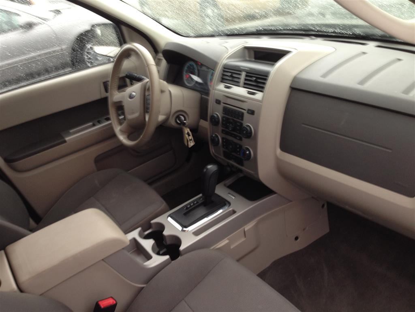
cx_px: 208
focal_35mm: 33
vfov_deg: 42.9
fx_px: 396
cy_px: 156
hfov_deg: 55.4
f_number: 2.4
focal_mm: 4.13
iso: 50
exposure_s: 1/20
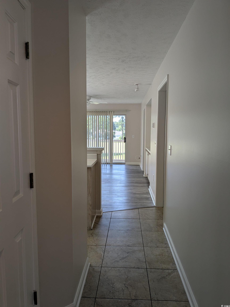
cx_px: 115
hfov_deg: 51.4
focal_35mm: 27
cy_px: 154
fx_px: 239
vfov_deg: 65.3
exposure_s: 1/312
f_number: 1.73
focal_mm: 4.38
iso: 67
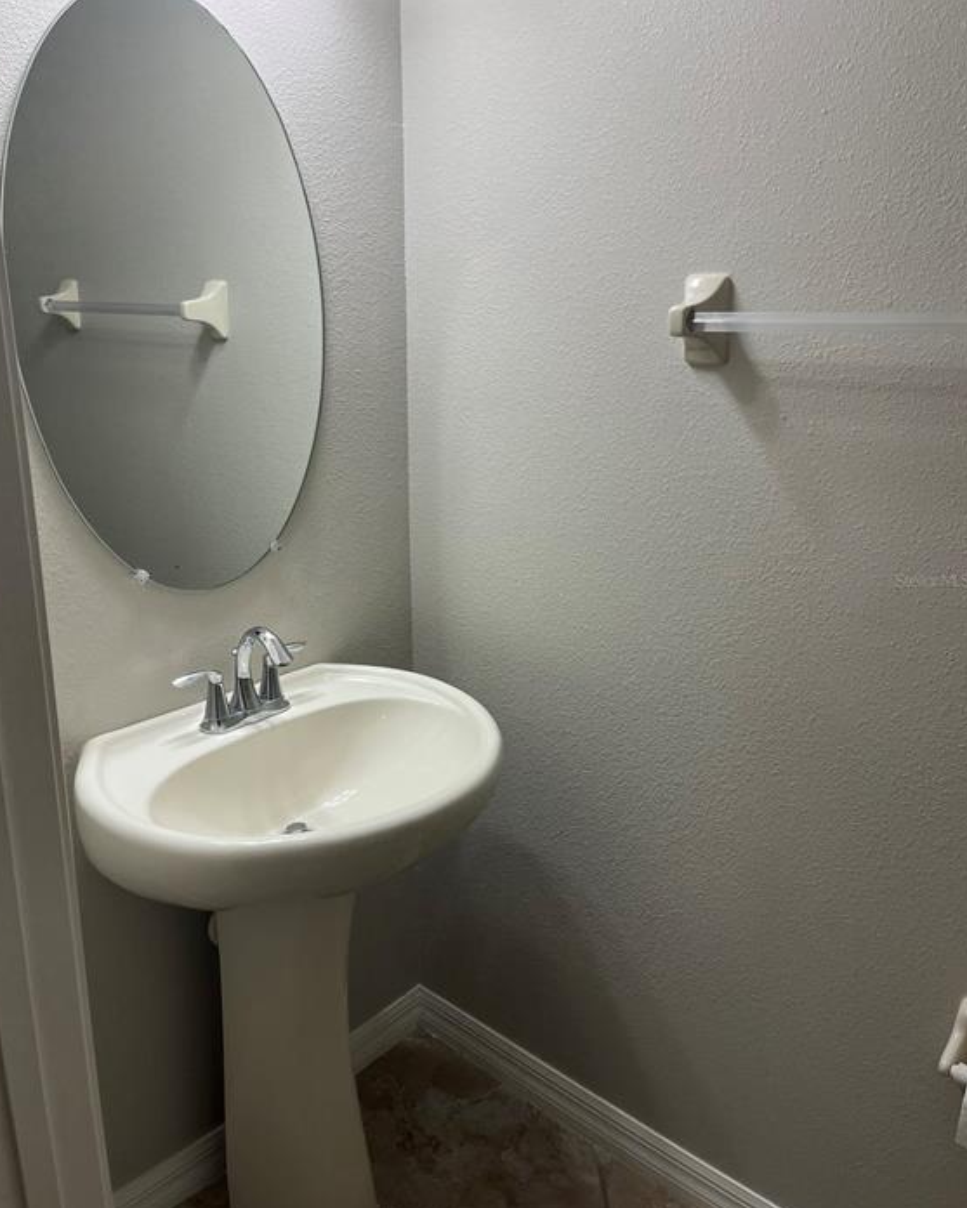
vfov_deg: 62.2
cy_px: 580
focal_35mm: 28
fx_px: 1001
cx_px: 474
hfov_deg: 51.5
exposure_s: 1/120
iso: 64
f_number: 1.6
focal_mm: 5.1
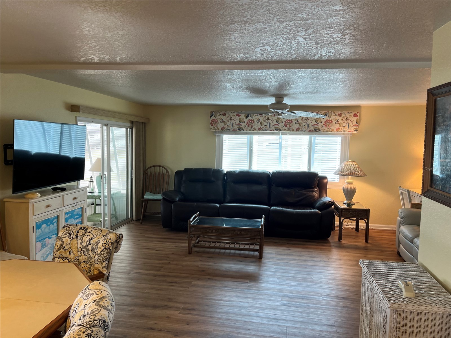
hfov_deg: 67.3
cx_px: 226
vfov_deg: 53.1
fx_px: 339
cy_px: 169
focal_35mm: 26
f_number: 1.6
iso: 80
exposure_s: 1/60
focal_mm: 5.1
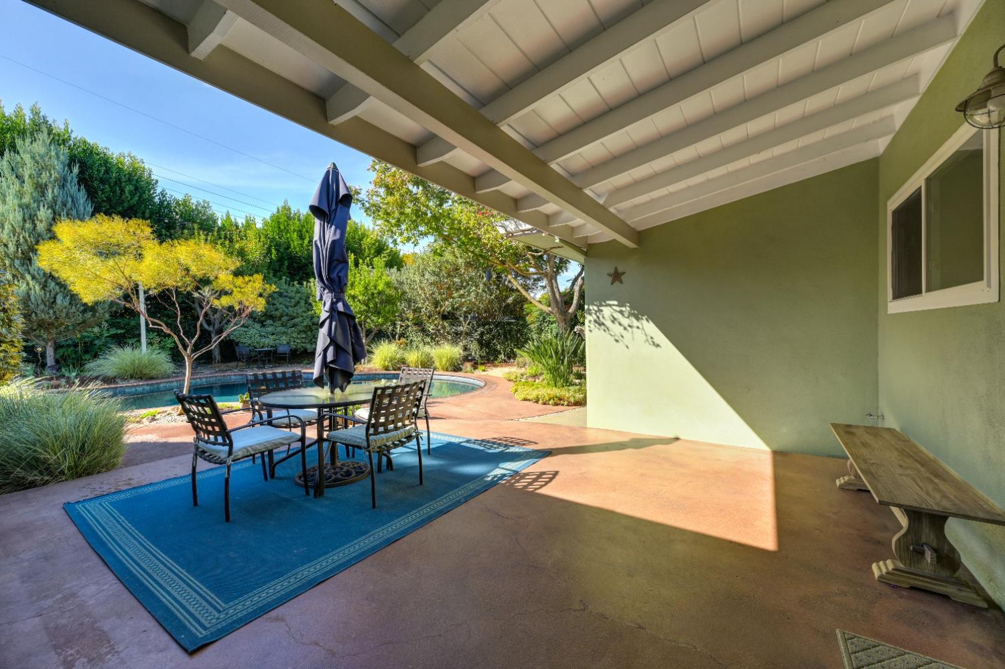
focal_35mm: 14
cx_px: 502
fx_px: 391
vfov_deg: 81.1
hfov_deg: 104.3
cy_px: 334
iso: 500
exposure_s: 1/400
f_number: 10
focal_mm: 14
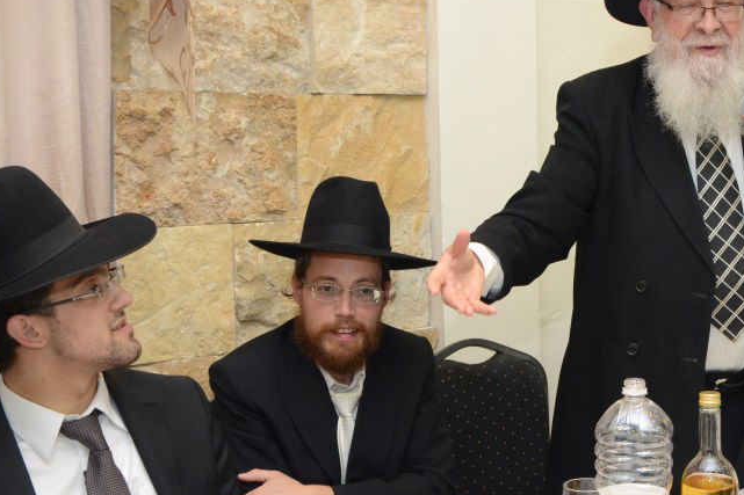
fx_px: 1235
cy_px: 211
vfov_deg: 22.7
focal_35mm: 60
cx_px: 562
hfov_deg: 32.8
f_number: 5.6
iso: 1250
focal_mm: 25
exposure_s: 1/100
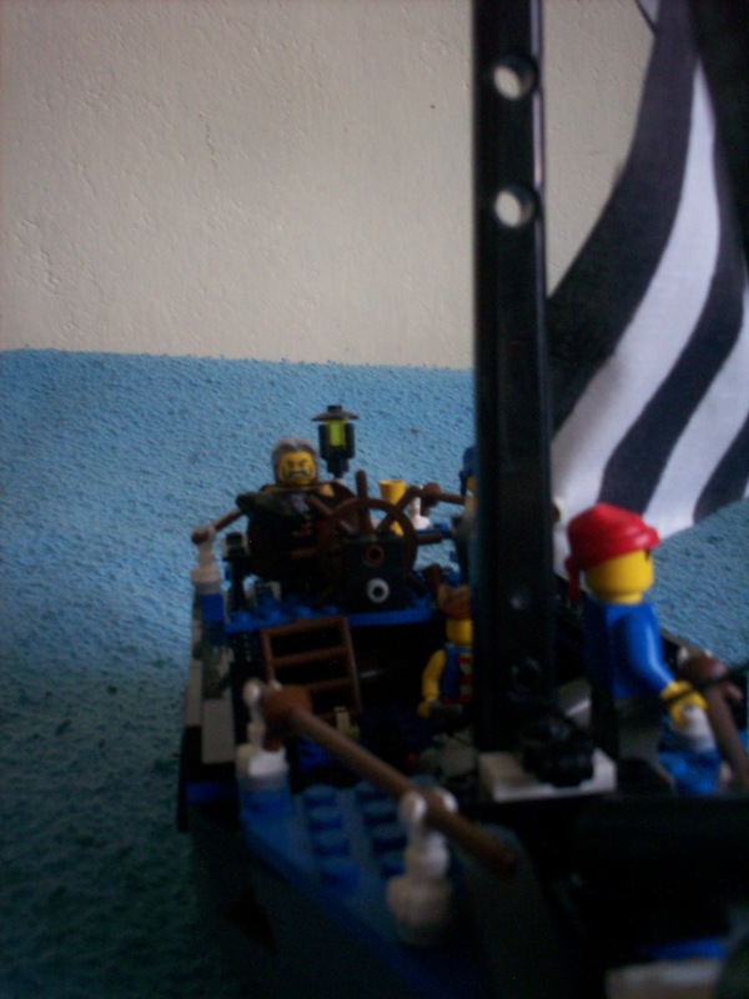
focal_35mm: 36
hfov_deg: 39.7
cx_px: 374
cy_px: 500
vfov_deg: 51.4
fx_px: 1039
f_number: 4.5
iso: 200
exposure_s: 1/8
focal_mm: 6
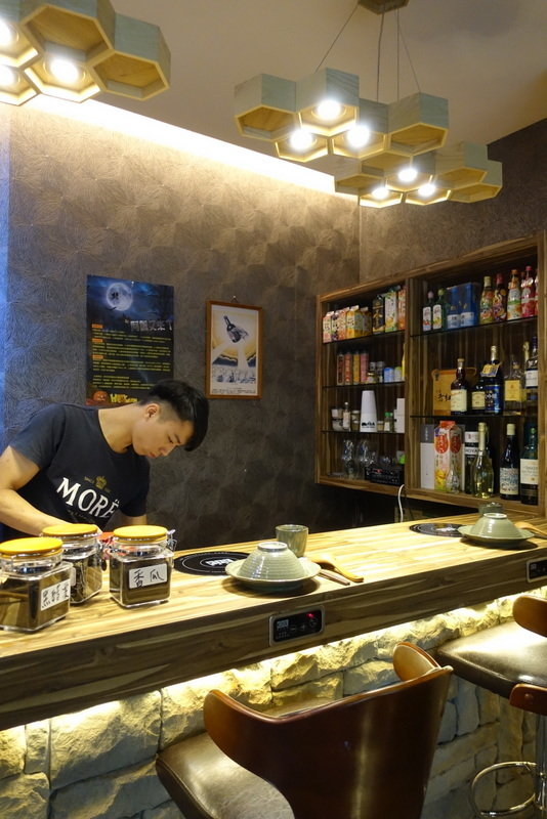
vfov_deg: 73.7
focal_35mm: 24
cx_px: 274
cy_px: 410
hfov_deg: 53.2
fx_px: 546
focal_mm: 8.8
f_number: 1.8
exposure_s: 1/100
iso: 1250
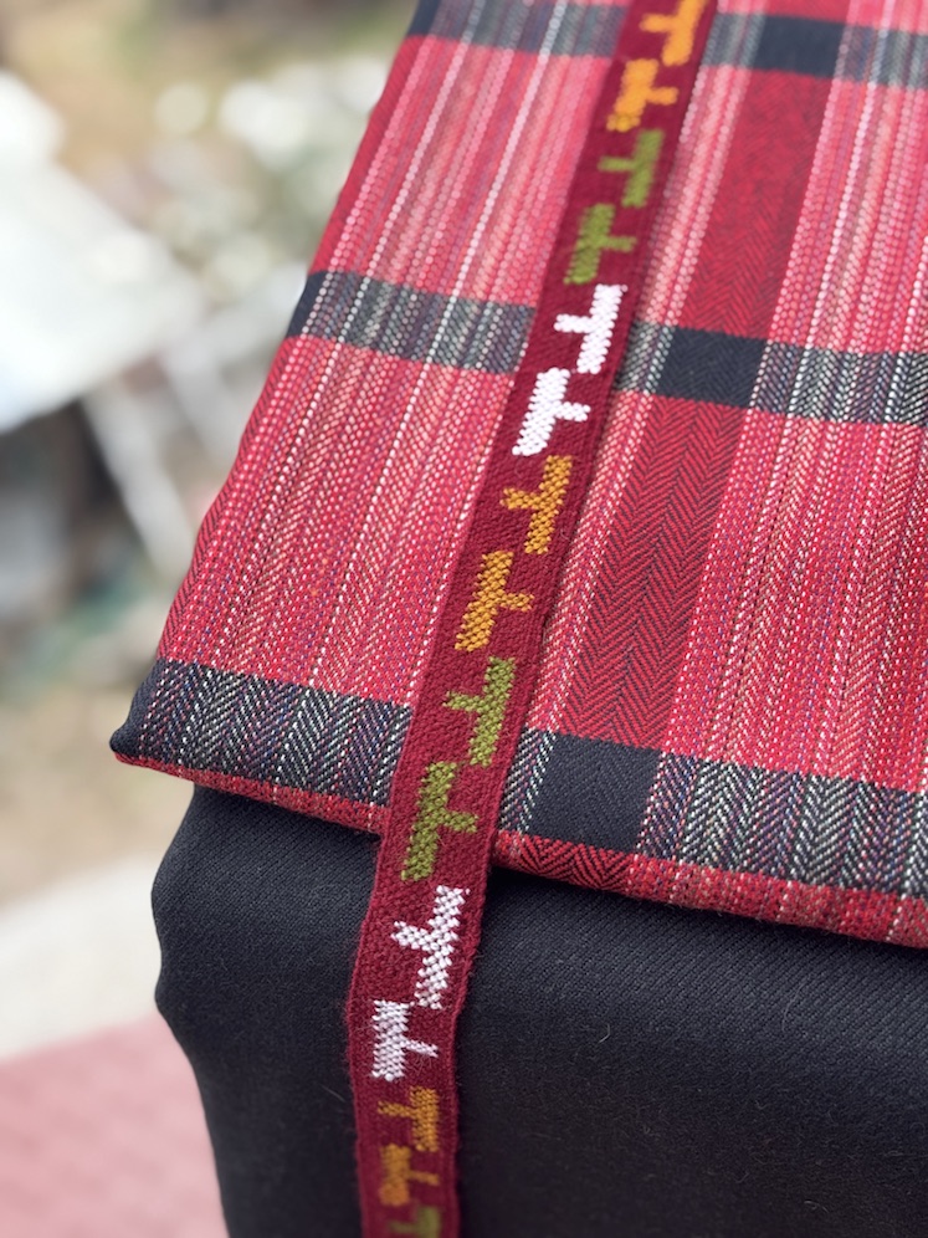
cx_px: 464
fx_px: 1716
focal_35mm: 48
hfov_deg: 30.3
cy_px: 619
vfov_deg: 39.7
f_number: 1.78
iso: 64
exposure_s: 1/331
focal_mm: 6.76
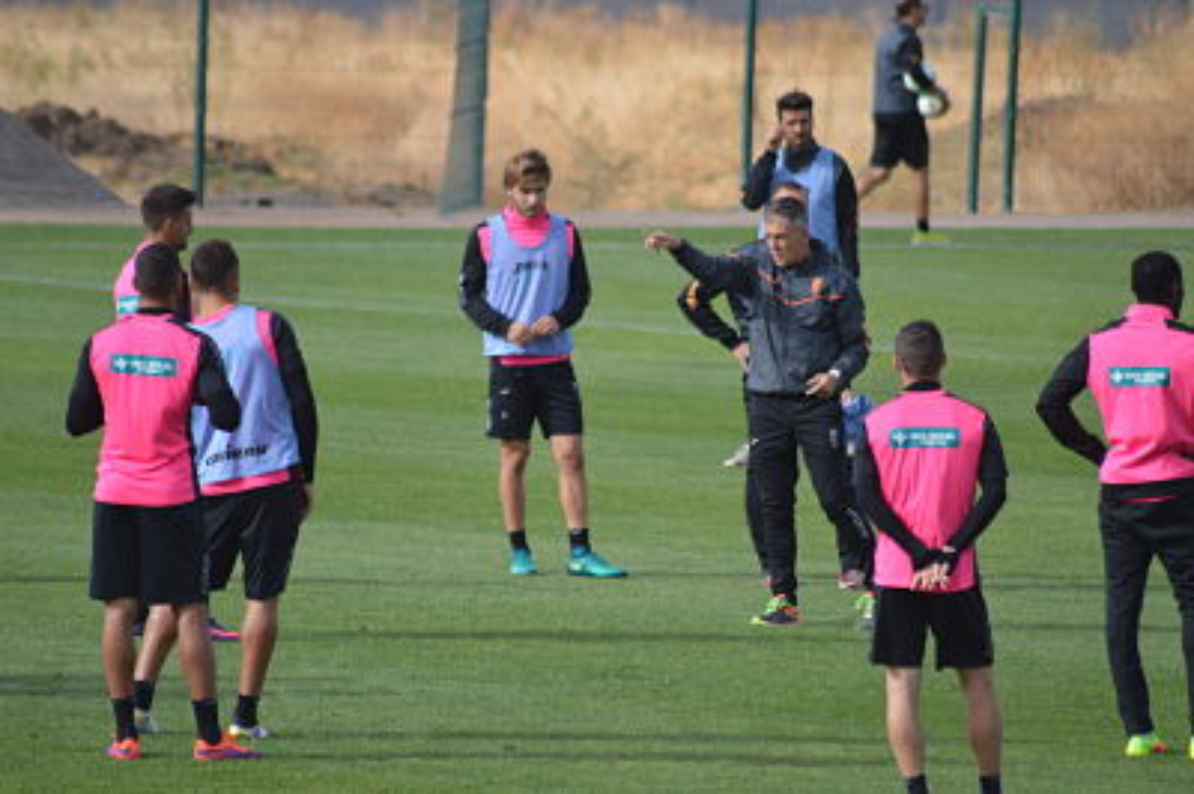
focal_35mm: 450
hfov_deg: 4.6
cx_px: 597
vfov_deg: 3.0
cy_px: 397
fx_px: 14912
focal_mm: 300
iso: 400
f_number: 5.6
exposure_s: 1/1250
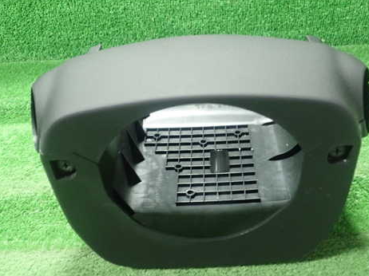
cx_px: 197
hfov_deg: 47.9
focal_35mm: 39
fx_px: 416
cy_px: 118
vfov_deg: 36.7
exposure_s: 1/60
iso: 800
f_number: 2.3
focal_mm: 5.5
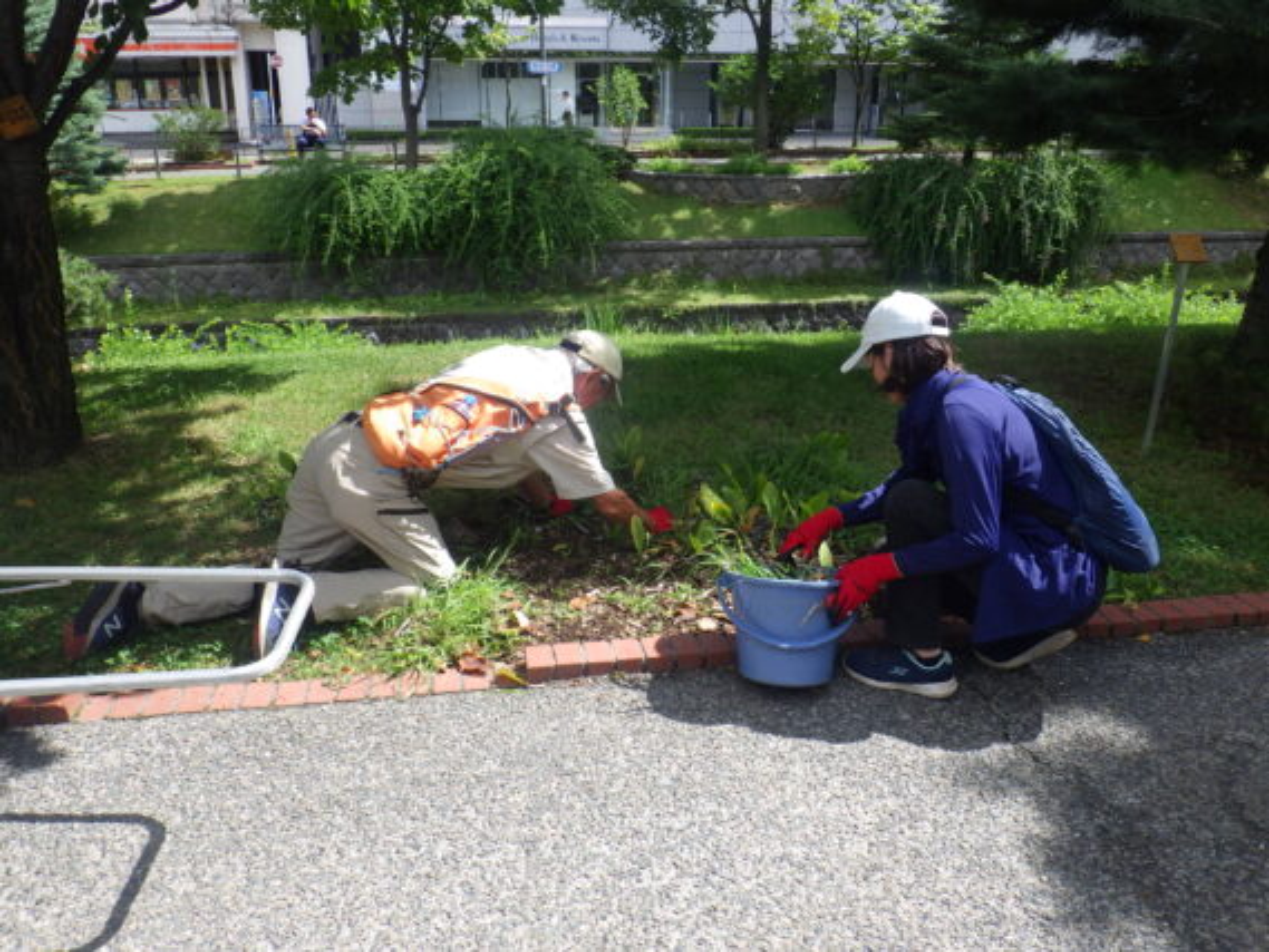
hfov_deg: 63.4
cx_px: 634
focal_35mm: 28
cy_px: 476
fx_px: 1027
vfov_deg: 49.8
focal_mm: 5
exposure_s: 1/400
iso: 125
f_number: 4.2
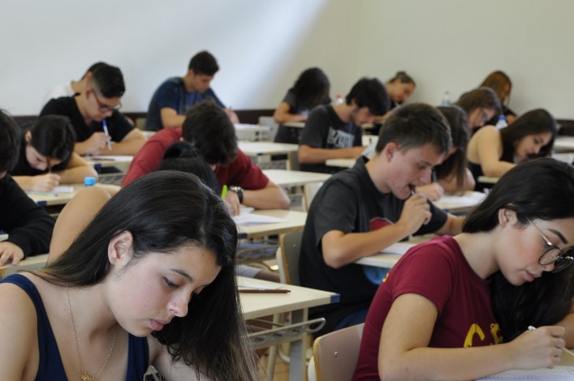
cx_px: 183
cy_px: 276
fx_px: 1367
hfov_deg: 23.6
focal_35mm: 86
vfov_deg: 15.8
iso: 280
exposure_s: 1/30
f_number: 5.6
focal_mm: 35
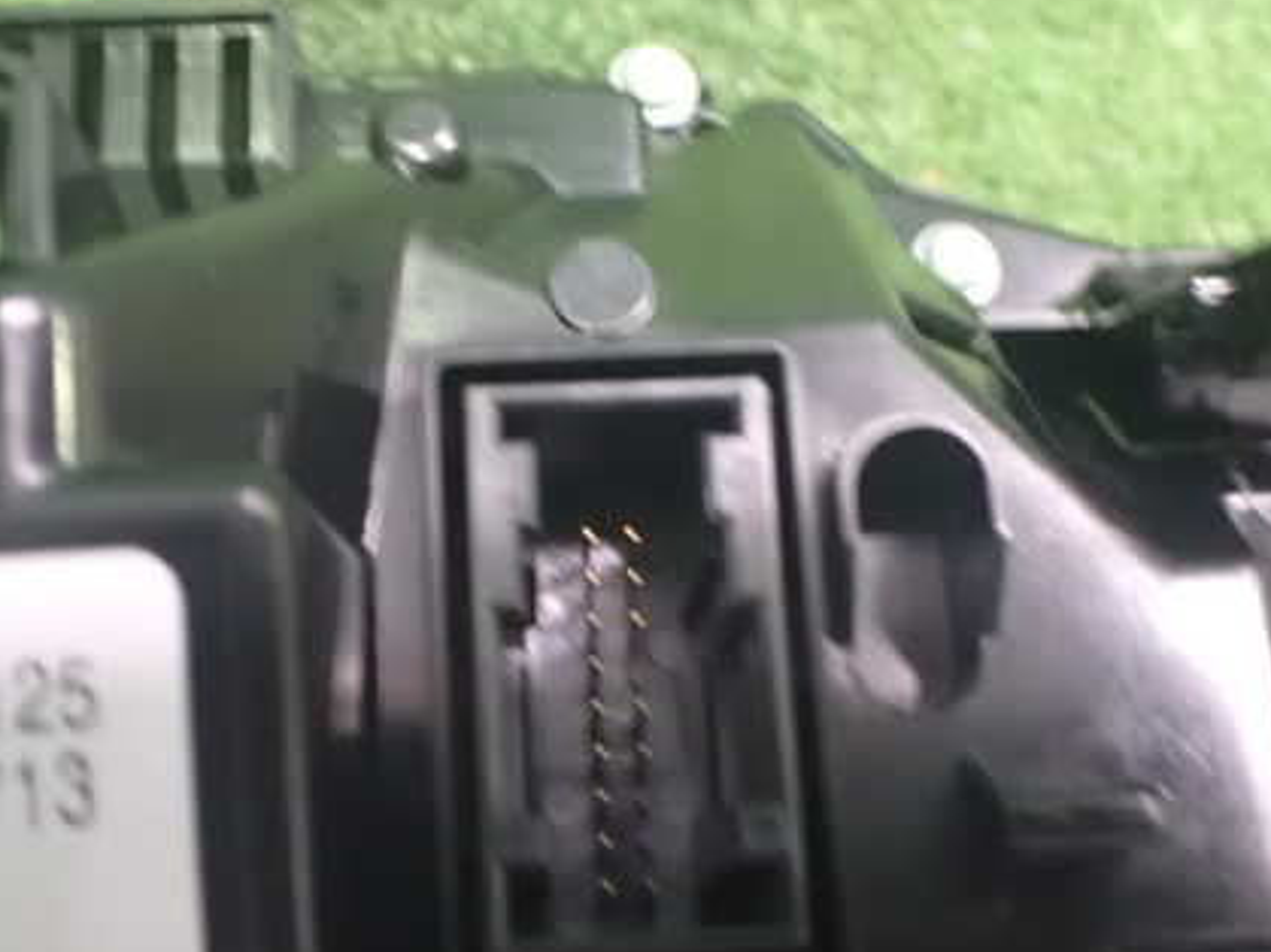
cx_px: 592
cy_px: 609
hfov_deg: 43.8
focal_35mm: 43
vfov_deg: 33.4
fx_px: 1578
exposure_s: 1/15
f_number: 2.3
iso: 1600
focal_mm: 5.4
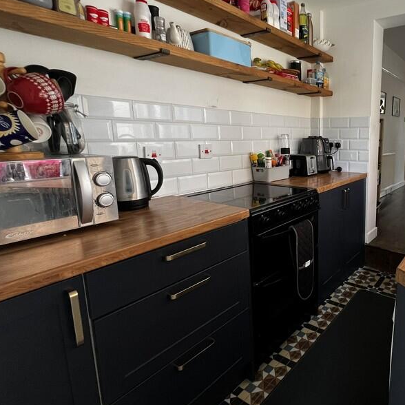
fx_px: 265
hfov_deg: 67.5
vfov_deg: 74.6
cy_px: 183
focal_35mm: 20
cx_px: 326
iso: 250
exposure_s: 1/99
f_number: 1.8
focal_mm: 1.57
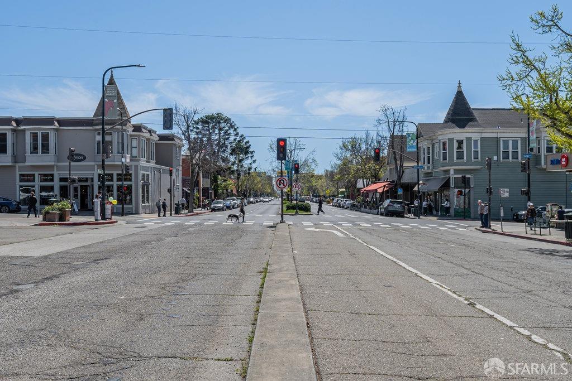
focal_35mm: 36
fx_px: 572
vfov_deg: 36.9
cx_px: 286
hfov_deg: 53.1
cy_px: 190
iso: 100
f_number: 10
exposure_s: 1/250
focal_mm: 24
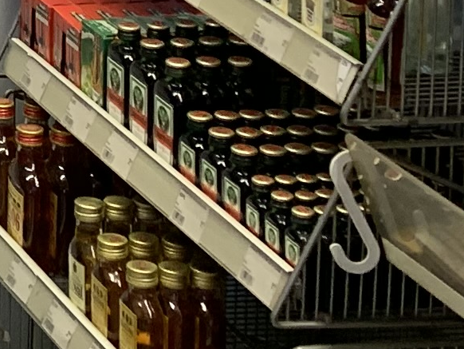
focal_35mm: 180
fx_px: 2414
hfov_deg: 9.3
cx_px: -814
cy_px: -484
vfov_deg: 7.7
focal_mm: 4.25
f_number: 1.8
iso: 80
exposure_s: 1/50
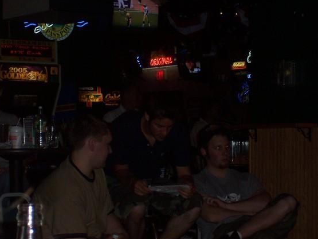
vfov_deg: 11.6
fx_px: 1176
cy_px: 114
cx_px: 175
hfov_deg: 15.4
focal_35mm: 128
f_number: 4.8
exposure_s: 1/90
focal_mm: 16.8
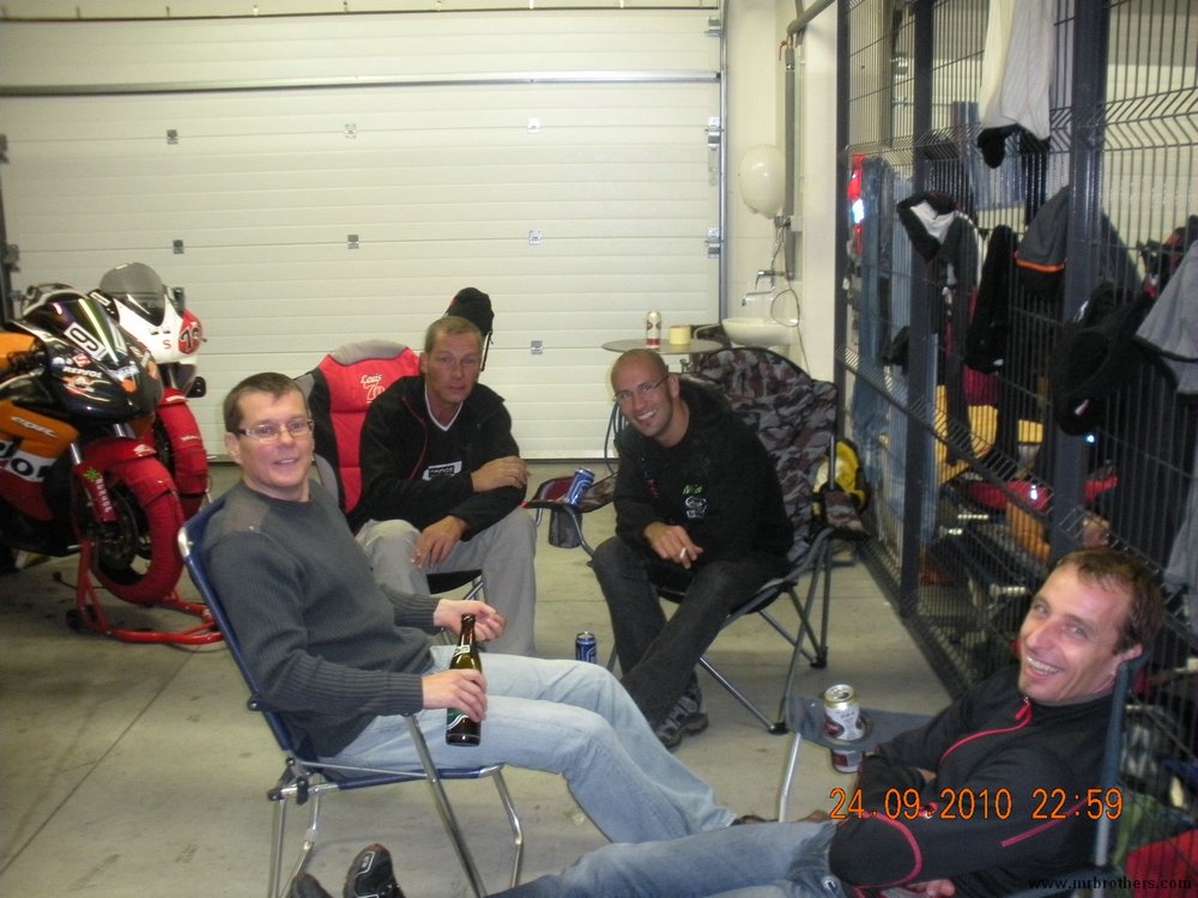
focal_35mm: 35
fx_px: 1211
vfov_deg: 40.7
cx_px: 599
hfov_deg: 52.6
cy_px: 449
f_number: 3.5
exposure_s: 1/30
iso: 400
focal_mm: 6.3
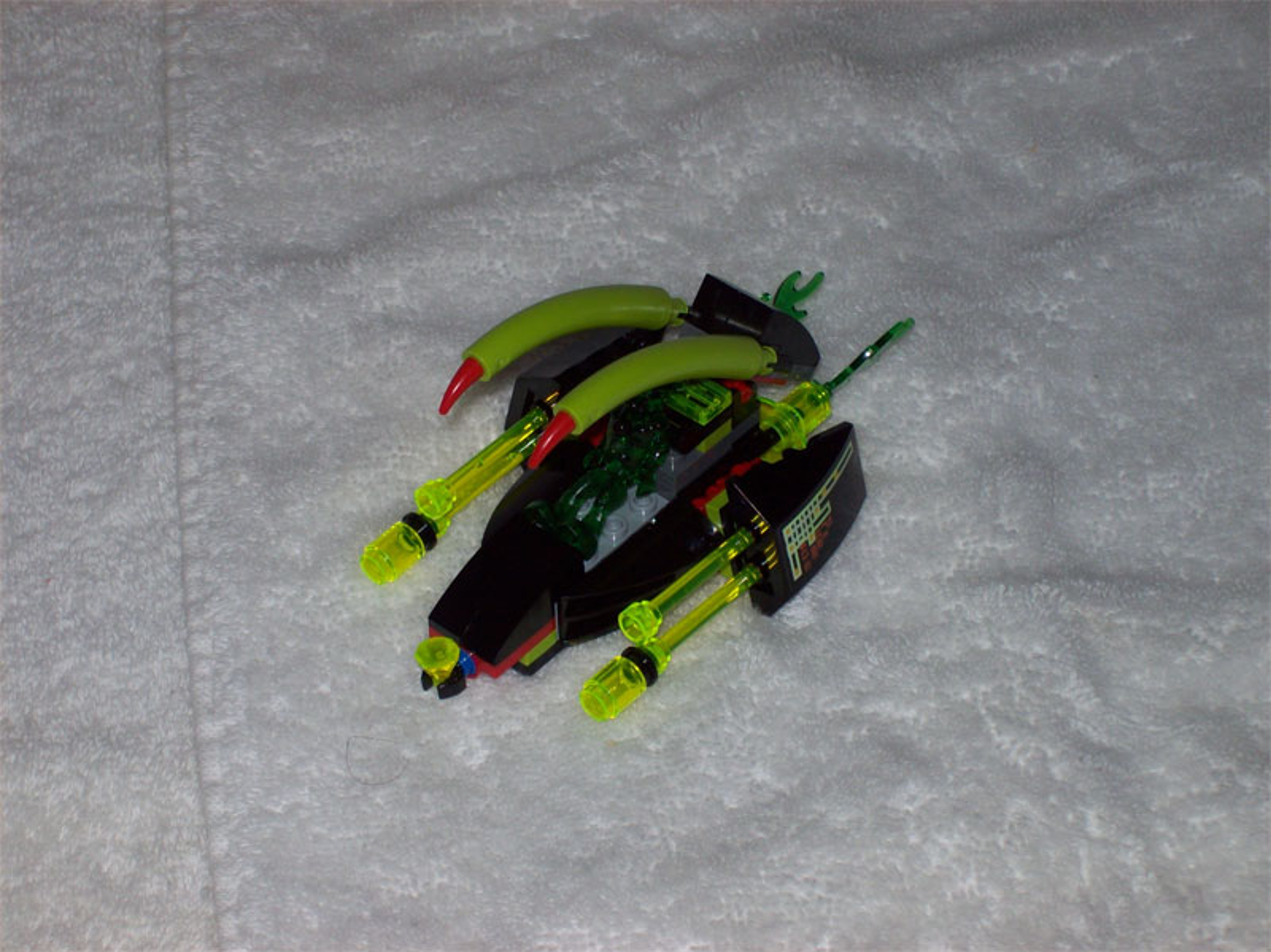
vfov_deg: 13.7
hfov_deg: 18.2
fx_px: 3963
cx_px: 636
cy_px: 476
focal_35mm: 108
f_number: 4.8
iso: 80
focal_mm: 18
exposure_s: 1/128
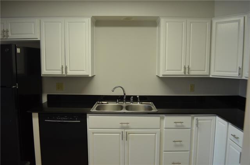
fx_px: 187
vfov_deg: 47.7
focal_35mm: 27
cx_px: 125
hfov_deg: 67.5
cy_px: 82
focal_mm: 18
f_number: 4
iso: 640
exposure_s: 1/60
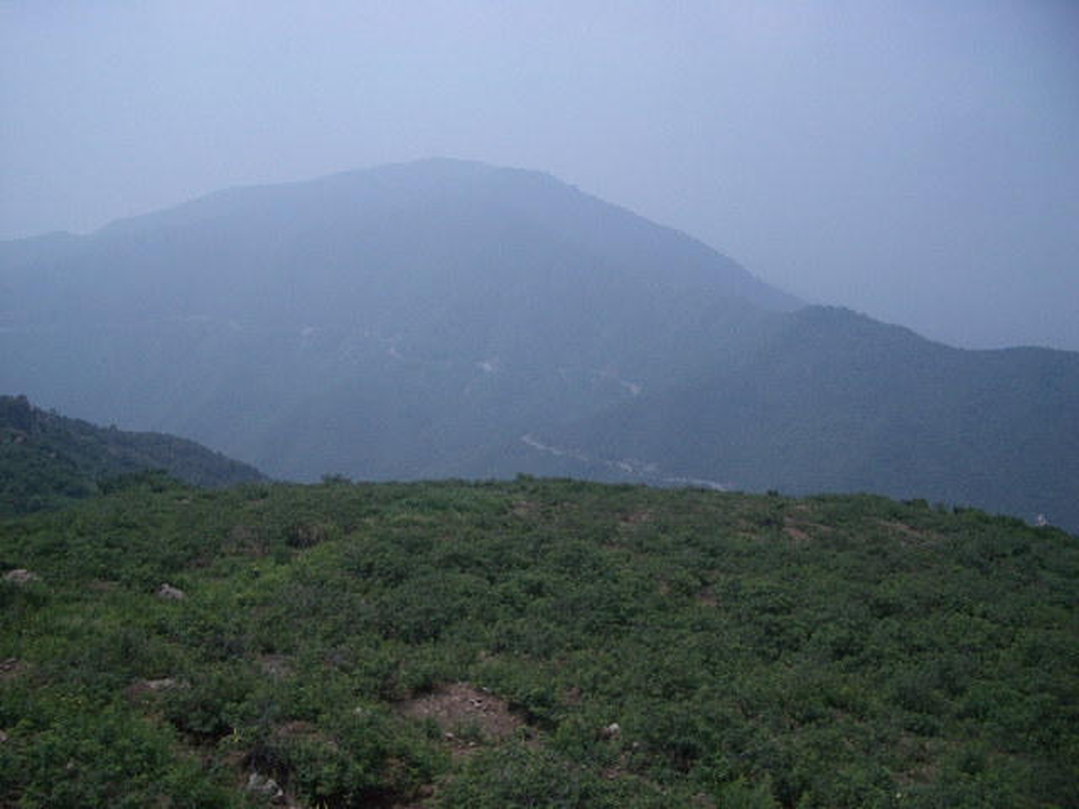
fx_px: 1091
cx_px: 540
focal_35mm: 35
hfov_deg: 52.6
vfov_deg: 40.7
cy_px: 404
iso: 50
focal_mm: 5.8
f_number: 4.3
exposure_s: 1/1000
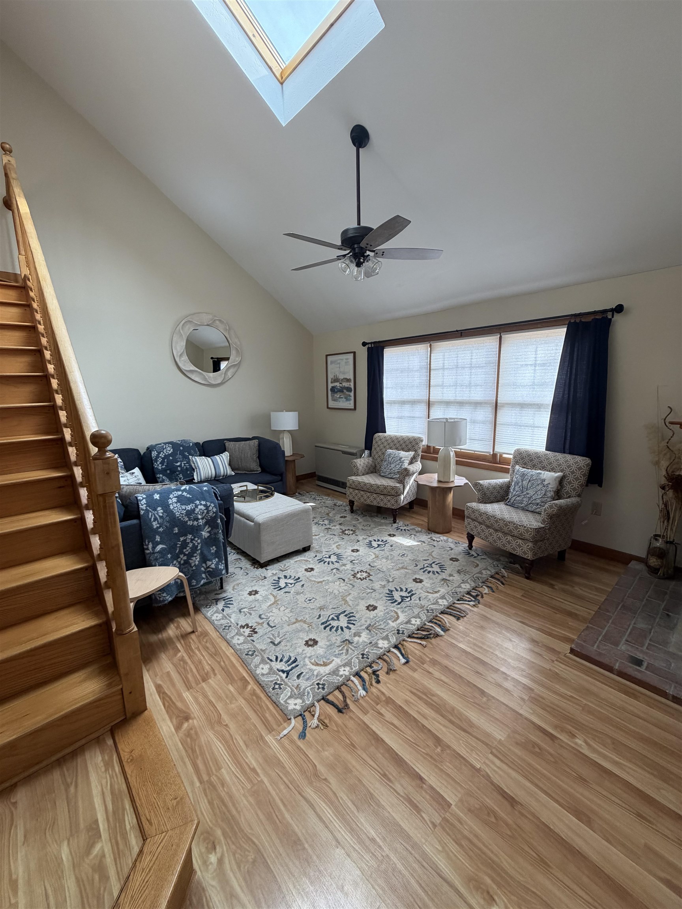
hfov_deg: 85.7
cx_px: 341
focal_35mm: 14
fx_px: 368
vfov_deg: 102.1
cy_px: 454
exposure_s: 1/120
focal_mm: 2.22
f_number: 2.2
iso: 200
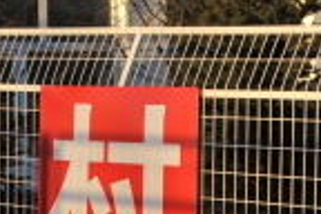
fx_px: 2033
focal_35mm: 228
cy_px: -119
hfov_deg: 7.8
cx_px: -669
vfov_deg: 6.0
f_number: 8
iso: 250
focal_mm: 32
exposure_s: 1/250
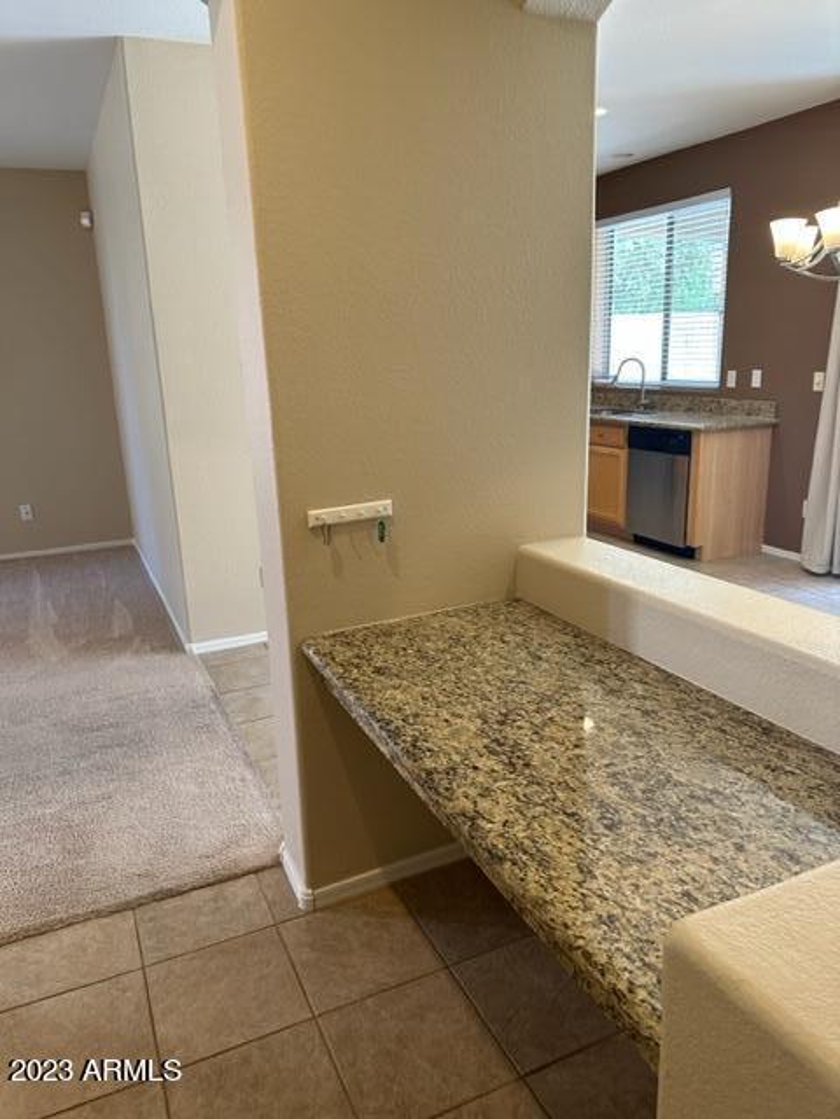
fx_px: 777
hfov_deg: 56.8
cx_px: 420
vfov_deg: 71.6
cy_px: 560
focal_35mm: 24
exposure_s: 1/120
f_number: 1.78
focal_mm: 6.86
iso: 200
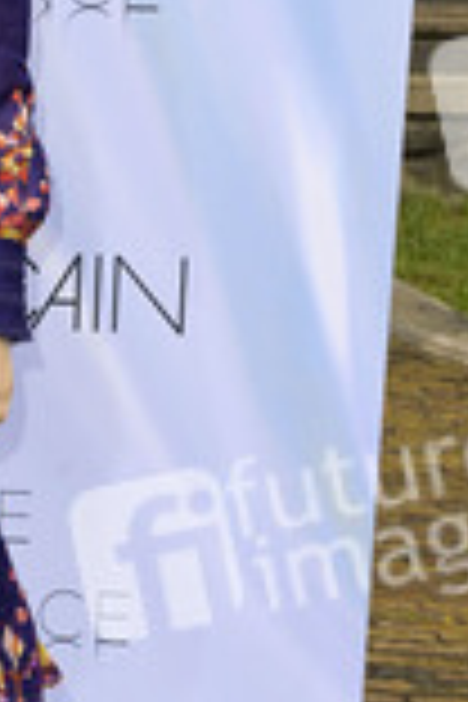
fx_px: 2301
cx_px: -108
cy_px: 310
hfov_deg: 11.4
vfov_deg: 17.3
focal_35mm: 118
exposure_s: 1/200
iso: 250
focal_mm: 46
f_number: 6.3
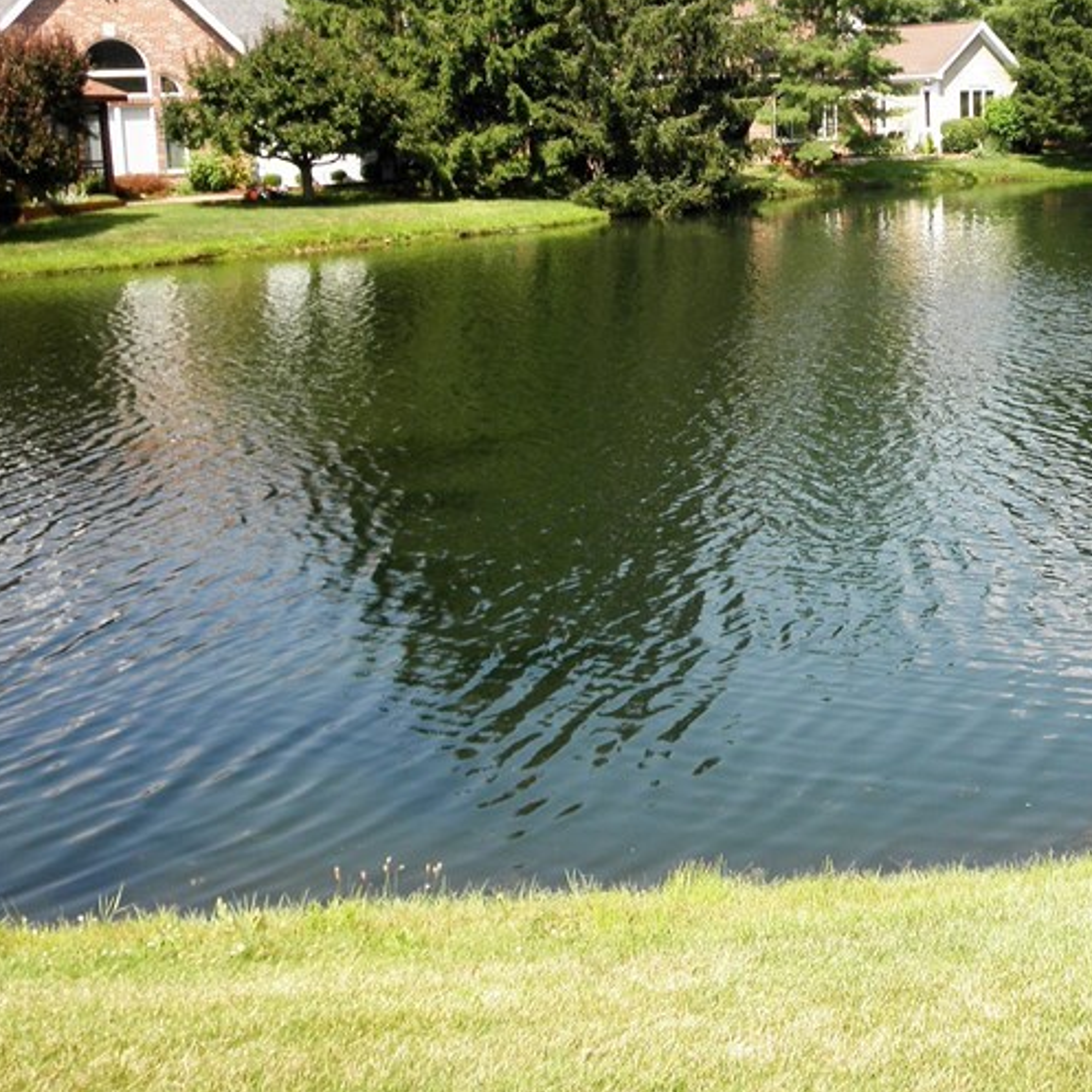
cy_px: 464
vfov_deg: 33.3
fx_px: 1820
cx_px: 903
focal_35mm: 51
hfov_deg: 32.3
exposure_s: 1/400
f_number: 3
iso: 64
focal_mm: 5
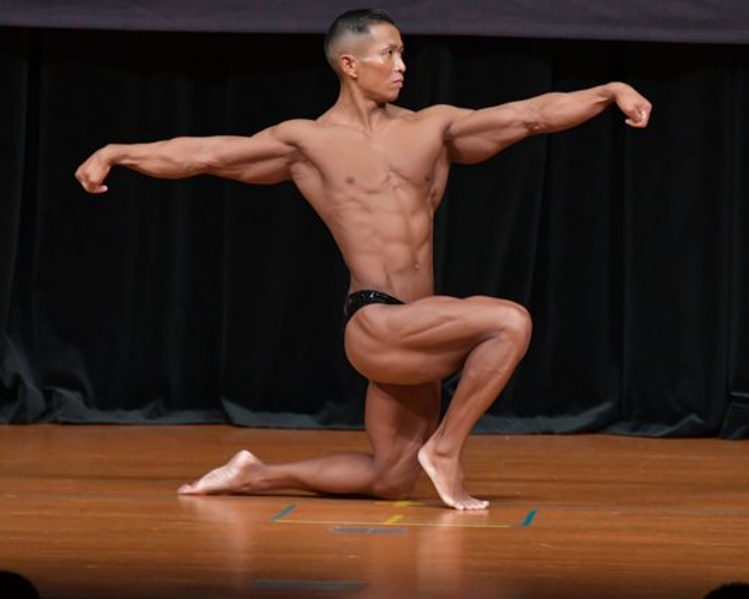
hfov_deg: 4.5
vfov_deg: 3.6
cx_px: 486
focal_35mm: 431
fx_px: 9556
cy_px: 238
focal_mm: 210
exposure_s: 1/400
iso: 4000
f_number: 5.6
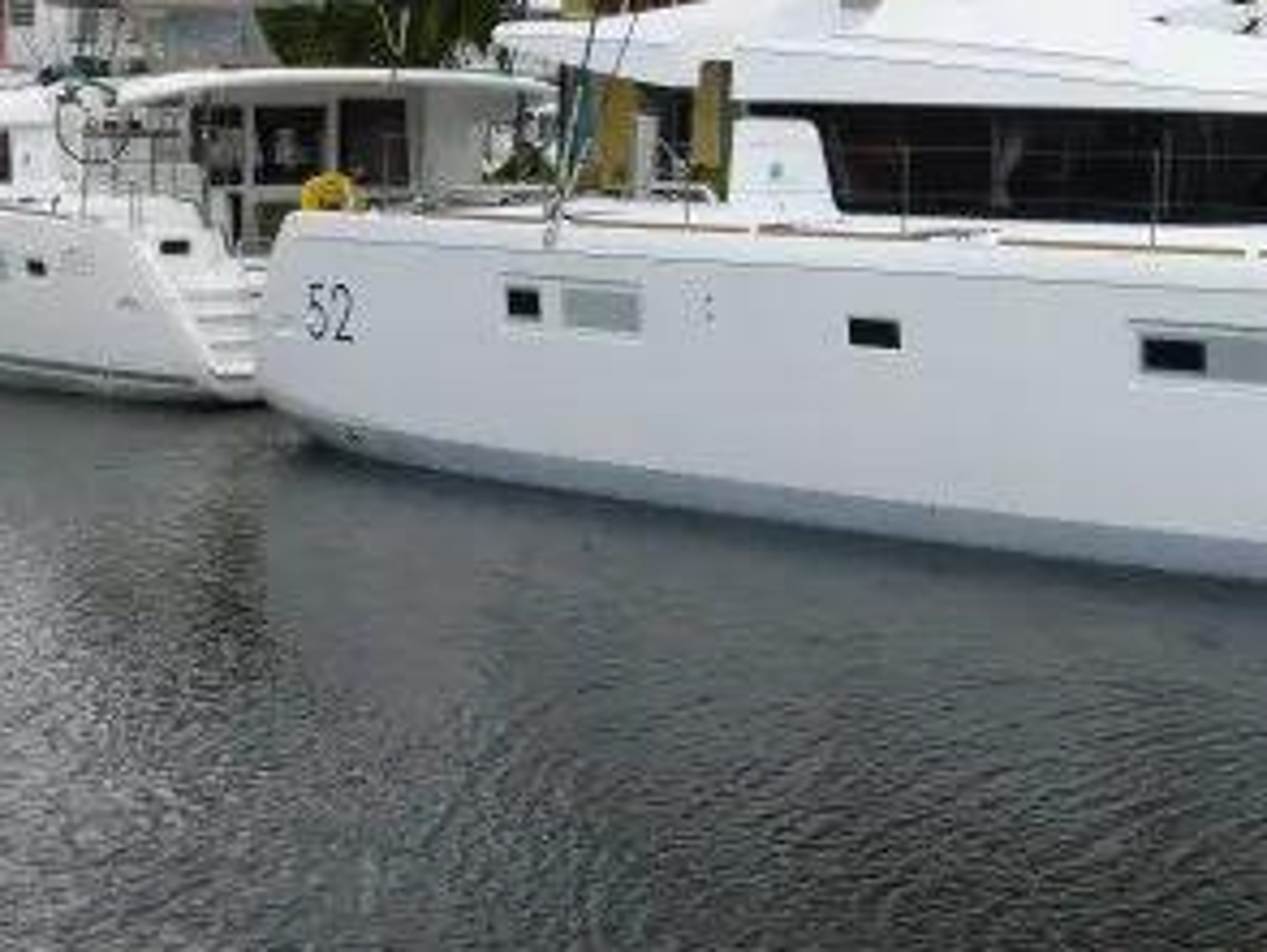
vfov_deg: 19.7
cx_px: 1267
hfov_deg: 25.1
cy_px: 207
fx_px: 2711
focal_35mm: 74
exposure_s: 1/800
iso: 100
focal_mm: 6.1
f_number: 3.7
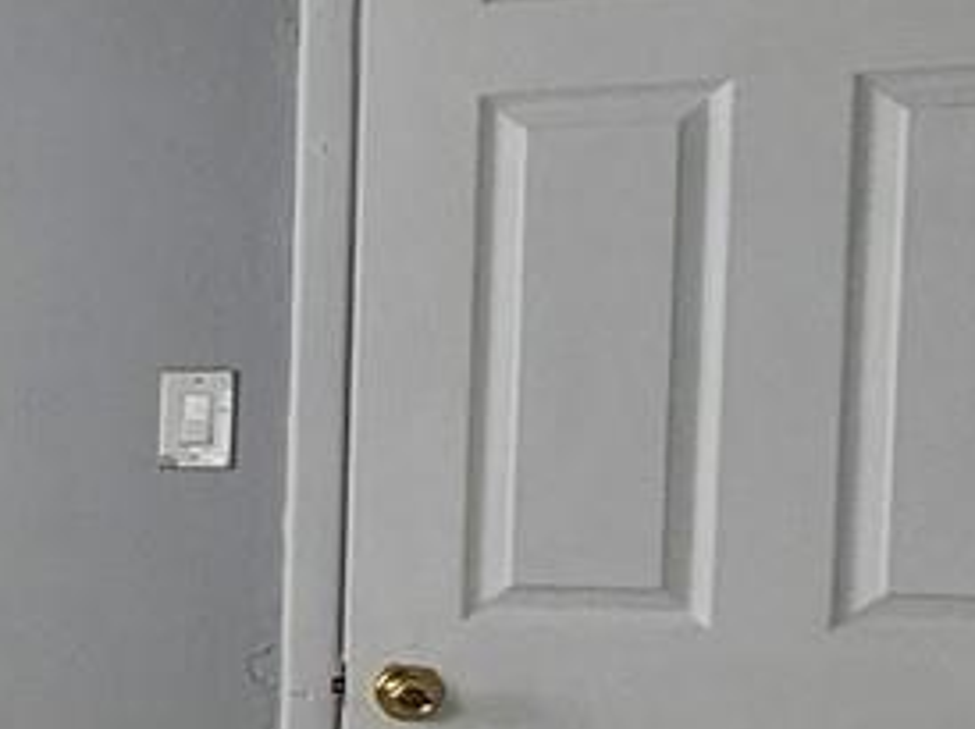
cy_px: 501
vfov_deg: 19.3
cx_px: -1324
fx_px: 2139
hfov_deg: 15.3
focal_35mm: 76
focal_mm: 2.2
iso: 50
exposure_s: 1/60
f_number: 2.2
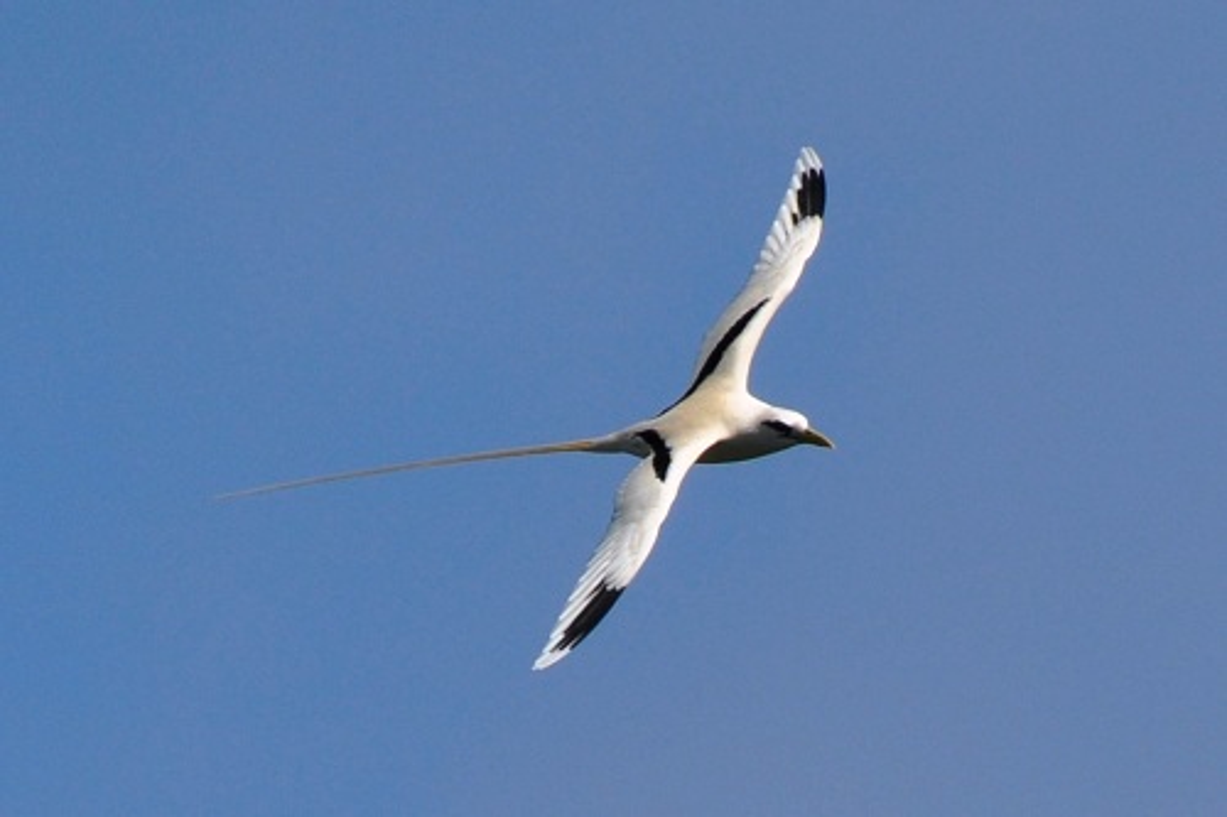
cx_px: 614
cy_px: 408
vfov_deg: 3.1
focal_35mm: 450
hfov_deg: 4.6
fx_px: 15332
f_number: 6.3
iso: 200
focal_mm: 300
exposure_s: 1/1600
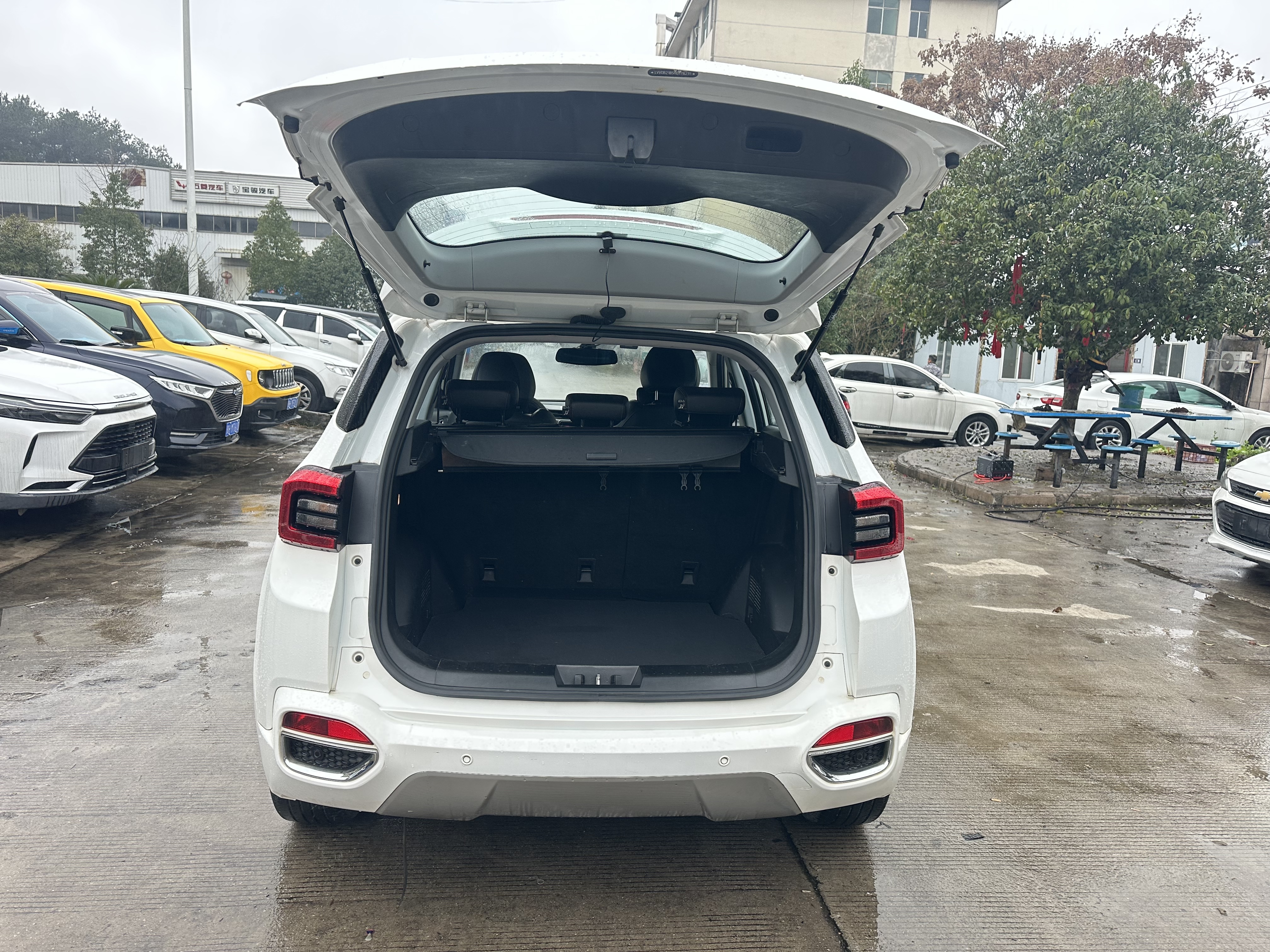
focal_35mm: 24
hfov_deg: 71.6
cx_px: 635
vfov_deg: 56.8
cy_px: 476
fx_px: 881
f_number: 1.78
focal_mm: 6.86
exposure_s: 1/121
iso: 125
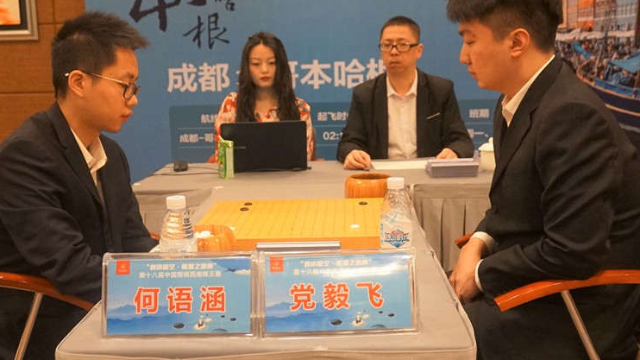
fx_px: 696
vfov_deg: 29.0
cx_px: 314
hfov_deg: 49.4
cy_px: 167
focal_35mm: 41
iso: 2500
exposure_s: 1/160
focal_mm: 22
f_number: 4
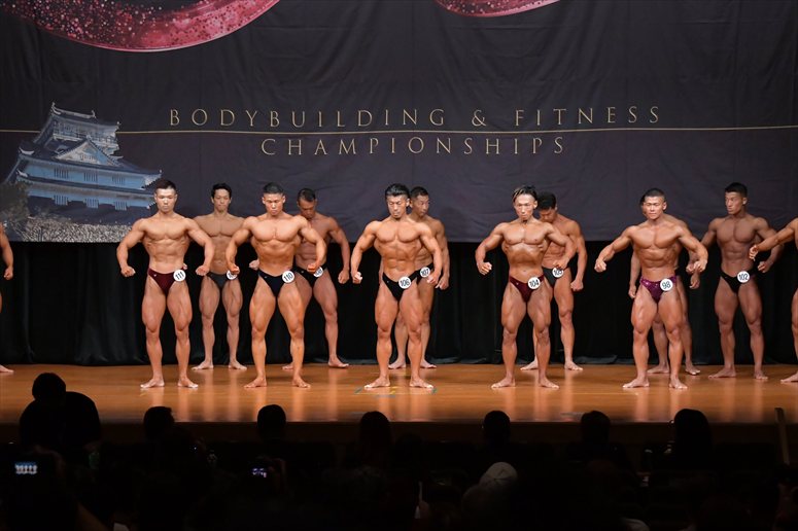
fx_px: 2814
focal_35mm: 127
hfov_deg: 16.1
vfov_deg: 10.8
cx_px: 399
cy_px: 266
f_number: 5.6
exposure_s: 1/400
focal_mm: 85
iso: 5000
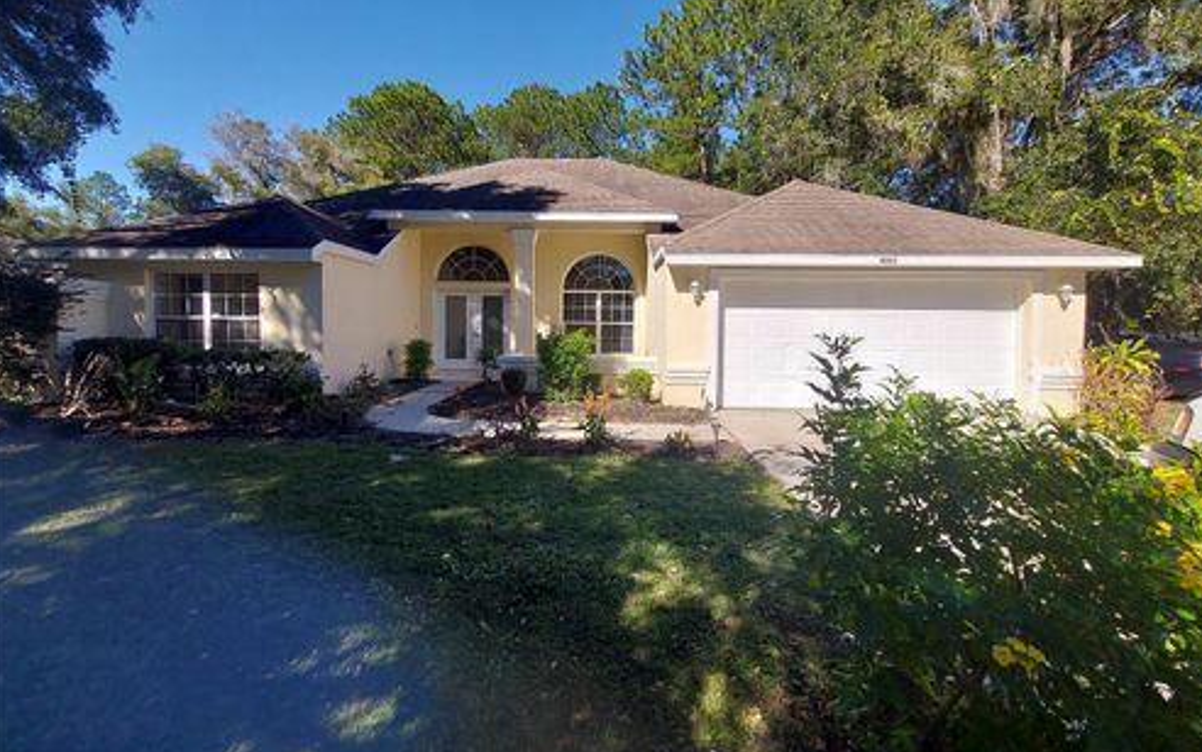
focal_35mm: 14
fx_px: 459
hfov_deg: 105.3
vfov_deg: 78.4
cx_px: 599
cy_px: 336
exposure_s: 1/1148
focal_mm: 1.74
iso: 50
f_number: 2.2
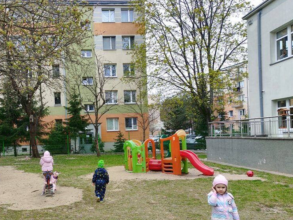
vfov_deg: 42.5
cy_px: 144
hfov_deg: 54.7
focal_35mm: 33
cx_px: 109
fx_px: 279
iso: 50
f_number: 1.8
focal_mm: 4.68
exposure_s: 1/775
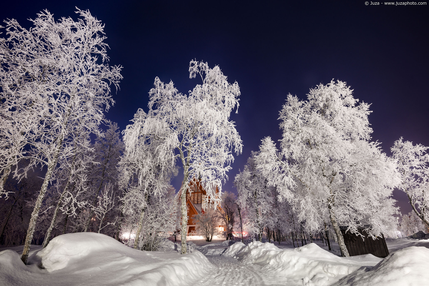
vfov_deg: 81.2
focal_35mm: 14
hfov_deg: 104.3
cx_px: 214
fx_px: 167
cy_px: 143
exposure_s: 30
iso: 100
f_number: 11
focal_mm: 14
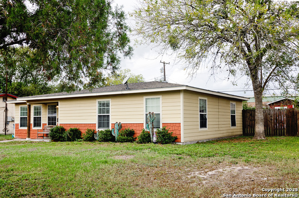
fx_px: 274
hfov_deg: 57.3
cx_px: 150
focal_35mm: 33
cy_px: 99
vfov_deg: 39.8
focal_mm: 22
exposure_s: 1/160
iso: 125
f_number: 6.3
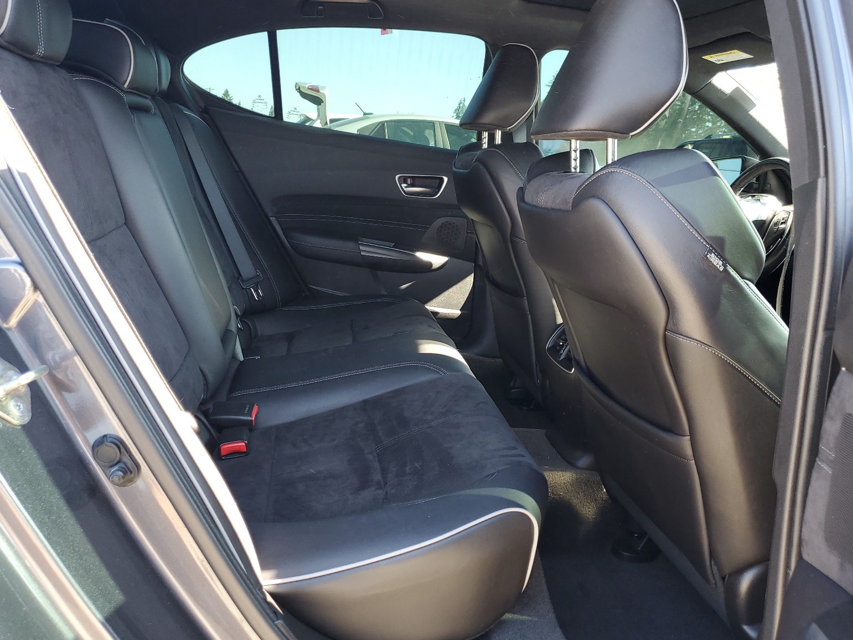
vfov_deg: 51.4
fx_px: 665
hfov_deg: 65.3
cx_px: 438
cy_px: 319
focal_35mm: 27
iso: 51
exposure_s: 1/60.2
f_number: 1.5
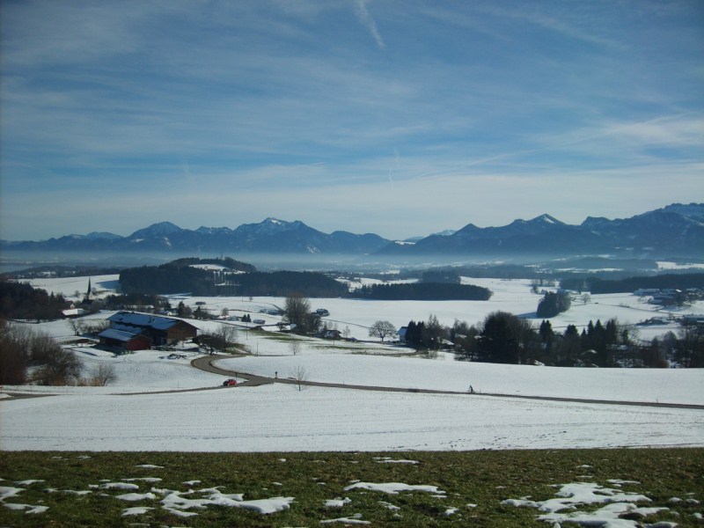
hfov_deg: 52.6
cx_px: 352
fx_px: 712
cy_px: 264
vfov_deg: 40.7
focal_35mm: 35
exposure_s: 1/500
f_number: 7.1
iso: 50
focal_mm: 5.8
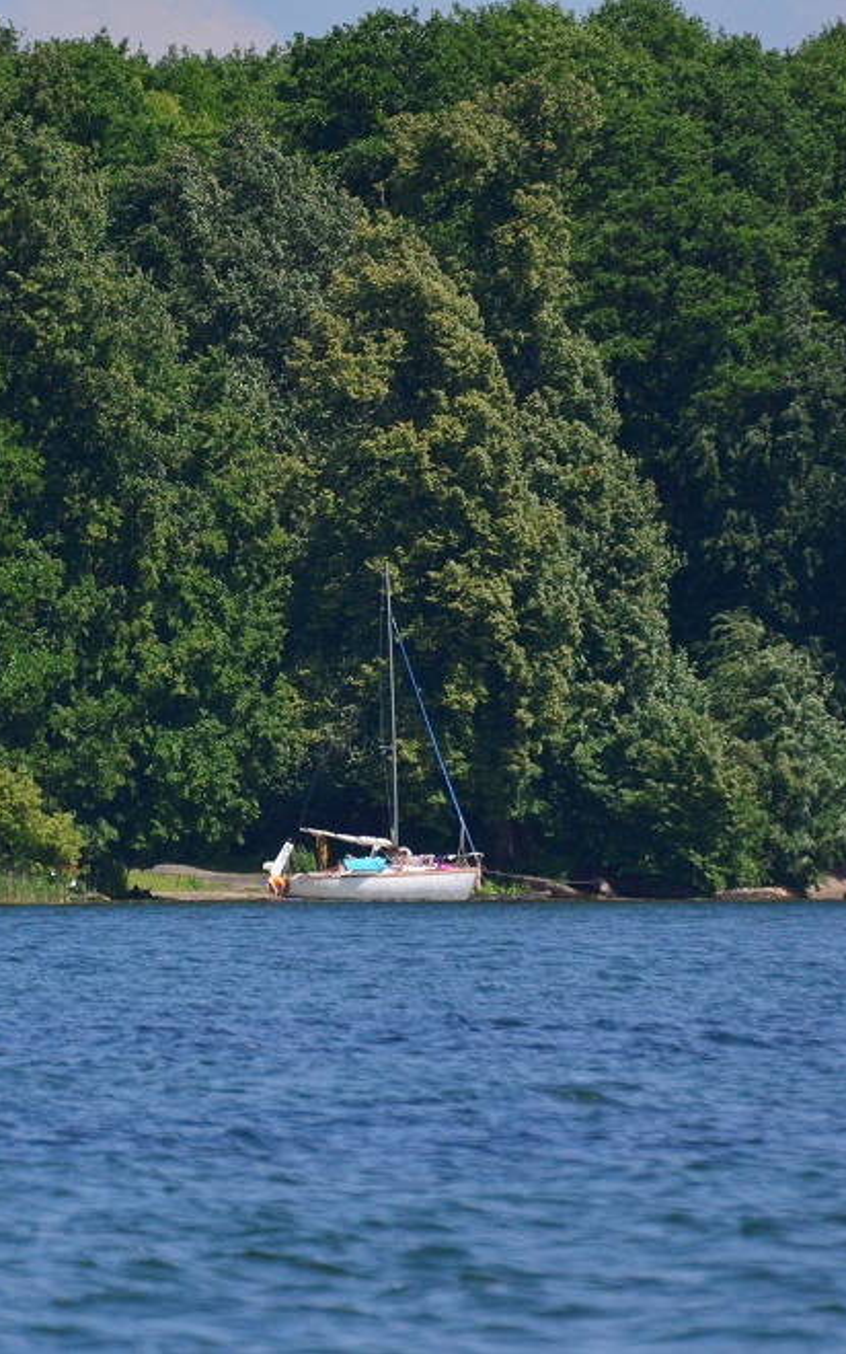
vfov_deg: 3.0
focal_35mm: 694
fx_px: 25596
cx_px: 350
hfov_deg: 1.9
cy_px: 677
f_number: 5.6
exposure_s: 1/8000
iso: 1250
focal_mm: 300
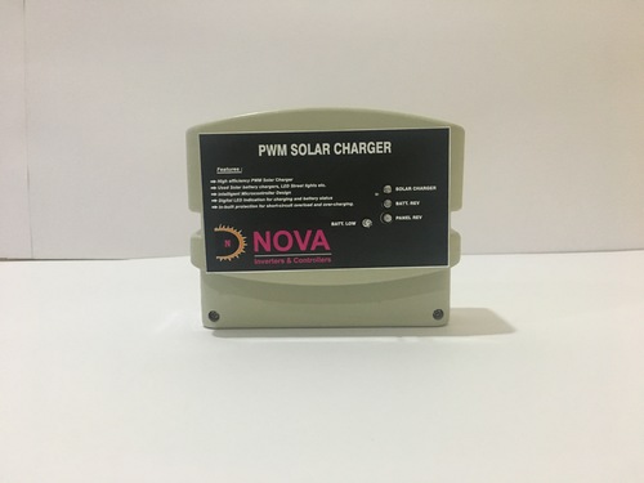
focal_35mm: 29
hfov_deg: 61.7
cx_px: 322
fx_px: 540
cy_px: 242
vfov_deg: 48.2
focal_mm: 4.15
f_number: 2.2
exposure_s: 1/25
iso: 200
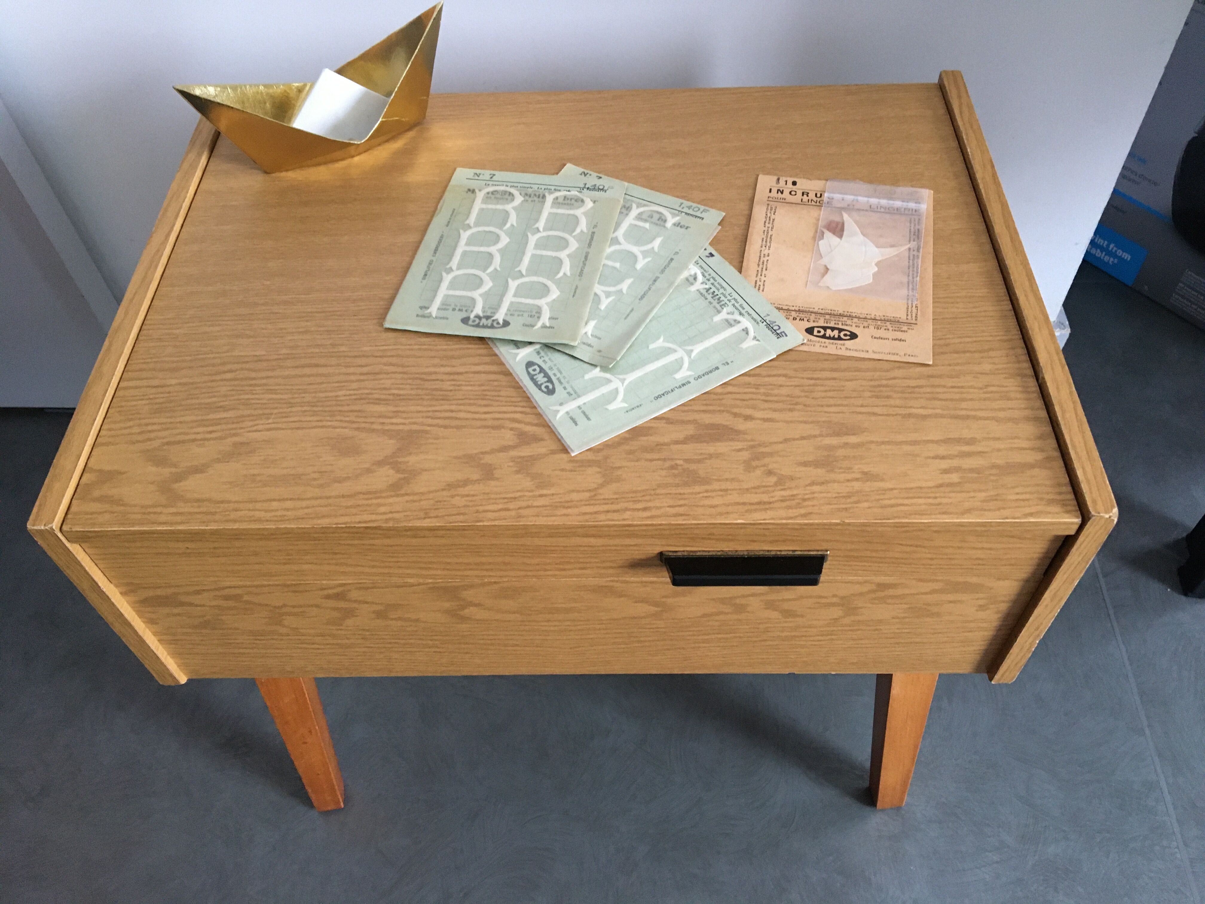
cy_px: 452
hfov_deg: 61.7
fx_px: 1010
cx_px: 602
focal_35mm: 29
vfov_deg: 48.2
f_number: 2.2
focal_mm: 4.15
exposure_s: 1/20
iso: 200
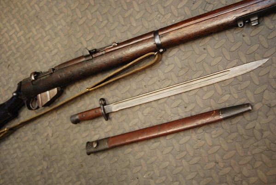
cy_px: 92
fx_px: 288
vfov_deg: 35.5
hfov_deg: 51.3
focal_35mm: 38
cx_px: 138
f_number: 3.8
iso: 720
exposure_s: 1/30
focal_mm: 25
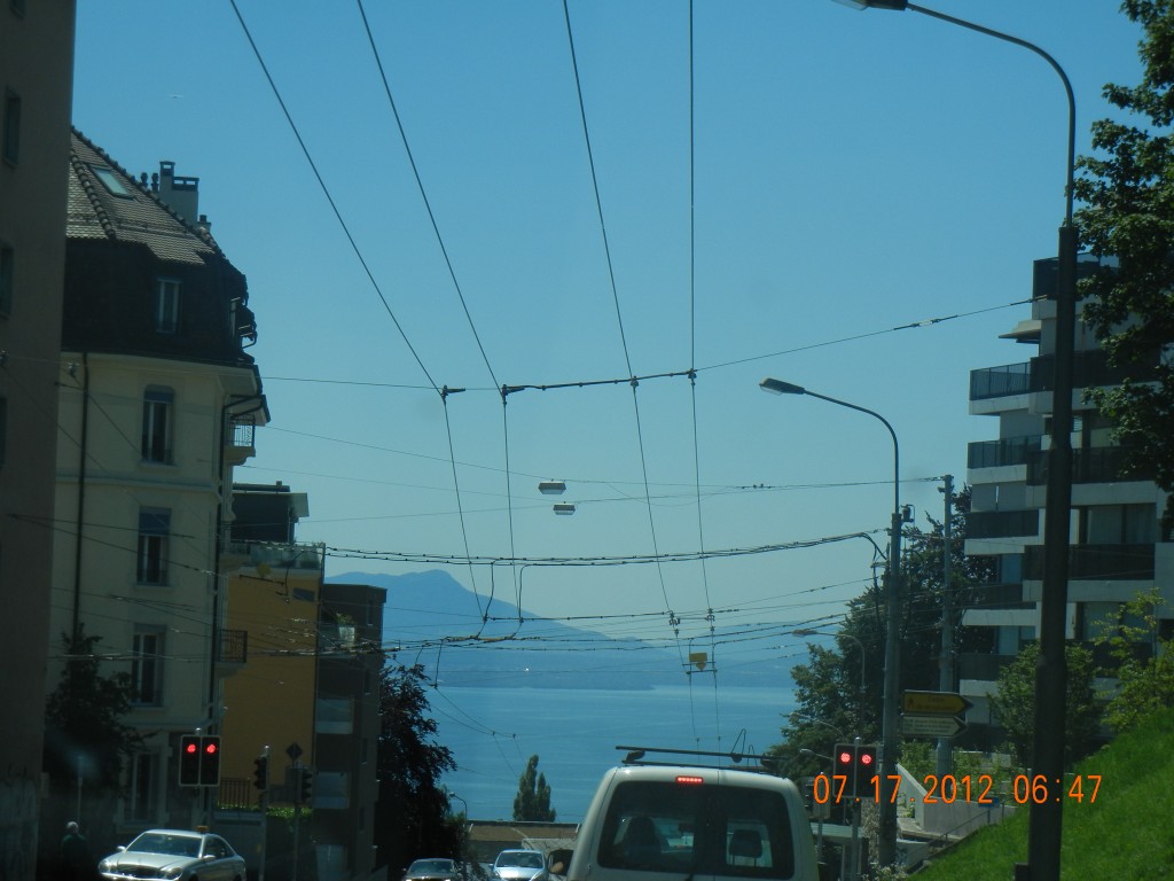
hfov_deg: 19.3
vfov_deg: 14.5
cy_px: 440
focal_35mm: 102
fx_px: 3459
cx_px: 587
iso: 160
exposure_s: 1/389
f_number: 9
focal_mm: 18.3
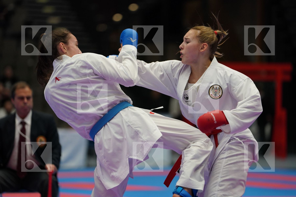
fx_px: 1644
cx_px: 148
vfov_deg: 6.9
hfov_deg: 10.3
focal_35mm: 200
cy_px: 98
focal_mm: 200
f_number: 2.8
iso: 1600
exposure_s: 1/1000
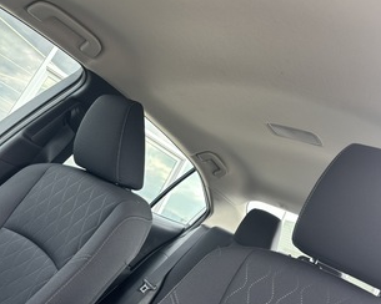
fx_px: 395
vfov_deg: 42.1
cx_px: 215
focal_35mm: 35
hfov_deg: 51.4
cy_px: 173
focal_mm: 5.96
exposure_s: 1/145
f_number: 1.6
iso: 64
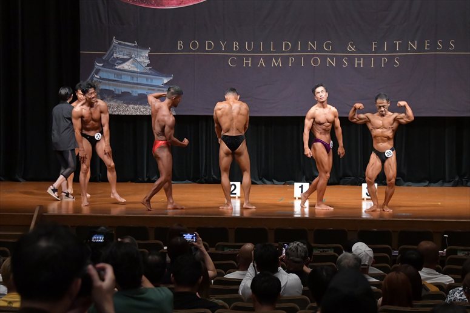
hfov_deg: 16.7
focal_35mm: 123
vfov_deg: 11.1
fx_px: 1605
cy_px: 156
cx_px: 235
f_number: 5.6
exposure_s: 1/400
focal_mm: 82
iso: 6400
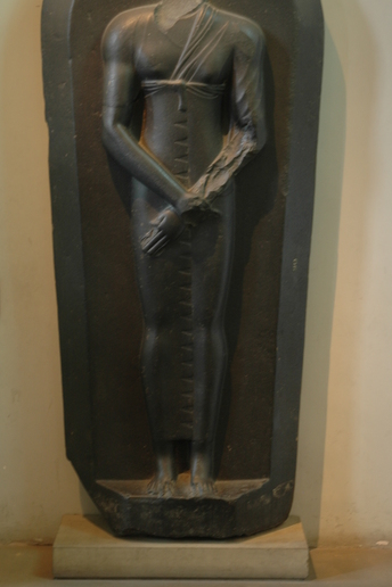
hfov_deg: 18.7
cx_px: 186
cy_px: 226
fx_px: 1192
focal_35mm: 73
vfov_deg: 27.6
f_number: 4.2
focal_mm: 38
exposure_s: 1/5
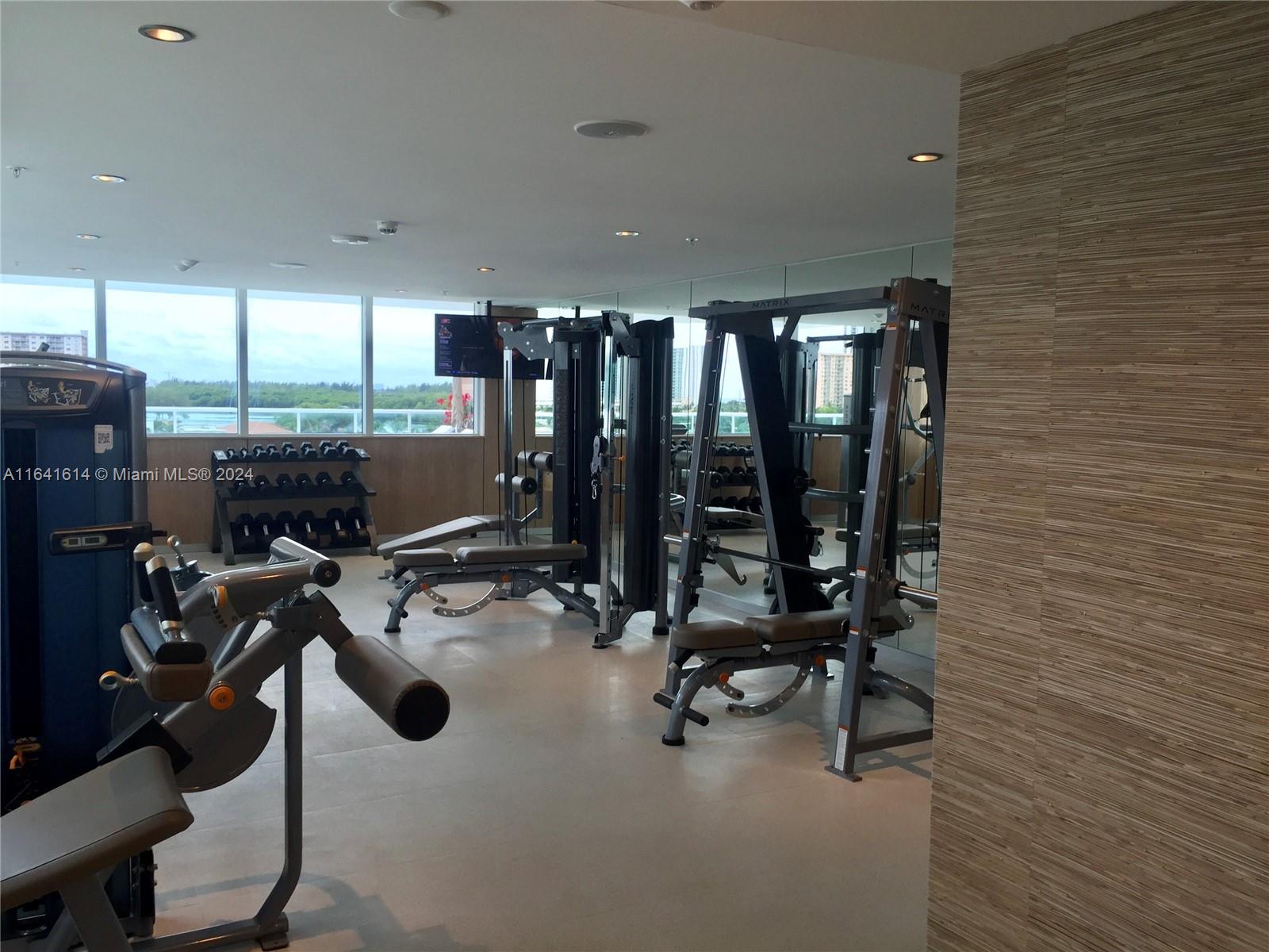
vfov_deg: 48.2
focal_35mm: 29
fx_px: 1063
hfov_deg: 61.7
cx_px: 634
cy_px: 476
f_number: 2.2
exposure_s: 1/60
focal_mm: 4.15
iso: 40
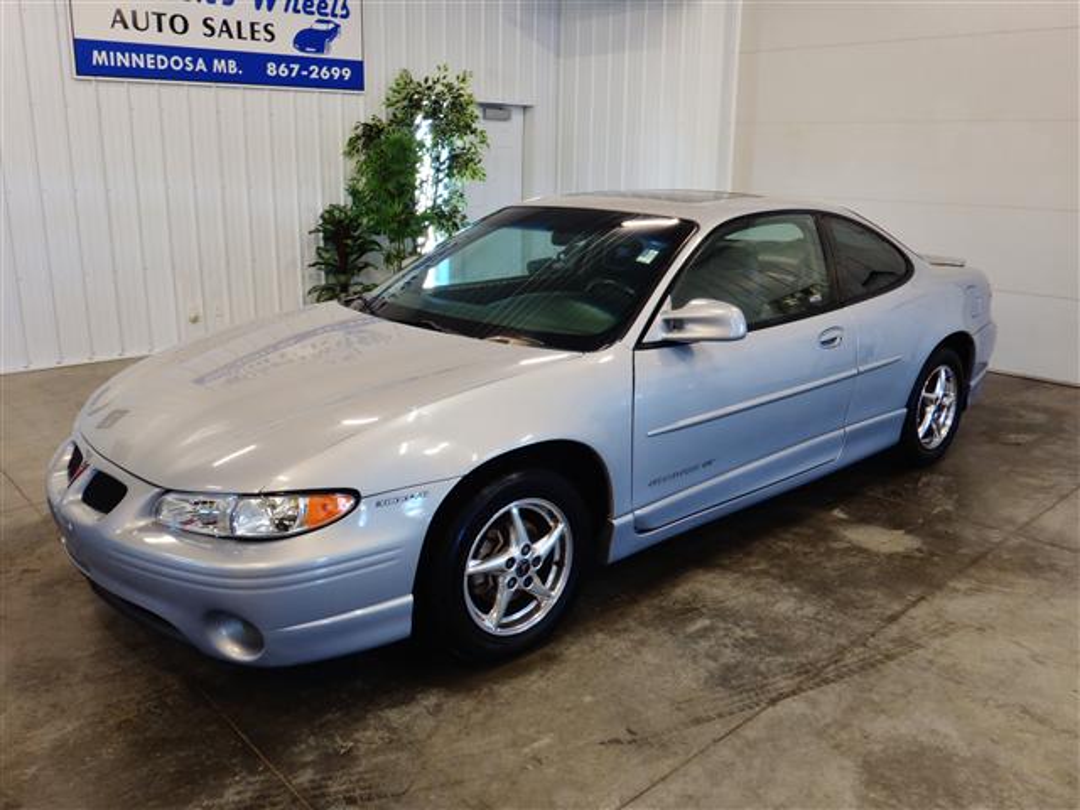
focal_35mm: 28
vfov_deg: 49.7
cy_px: 405
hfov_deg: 63.4
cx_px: 540
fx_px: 874
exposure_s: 1/10
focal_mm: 5
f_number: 3.5
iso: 64
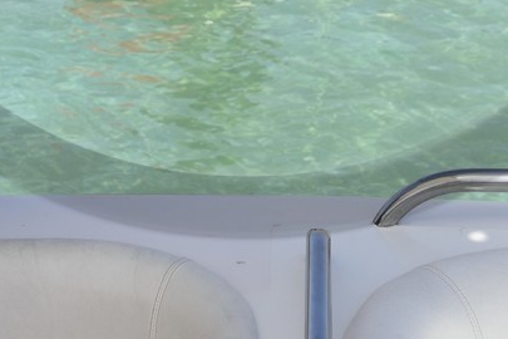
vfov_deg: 8.8
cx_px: 248
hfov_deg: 13.7
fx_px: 2117
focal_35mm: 150
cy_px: -284
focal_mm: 38
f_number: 9
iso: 200
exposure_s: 1/500
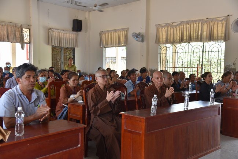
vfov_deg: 35.1
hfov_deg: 50.7
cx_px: 119
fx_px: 251
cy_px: 80
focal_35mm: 38
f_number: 4.5
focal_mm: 38
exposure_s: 1/80
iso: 400
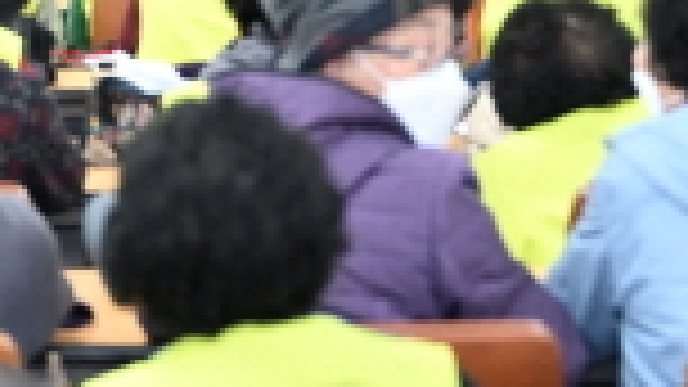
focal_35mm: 205
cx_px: 162
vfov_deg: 5.9
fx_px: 3739
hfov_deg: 10.5
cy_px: 4
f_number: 3.2
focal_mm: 50
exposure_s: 1/100
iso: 1000
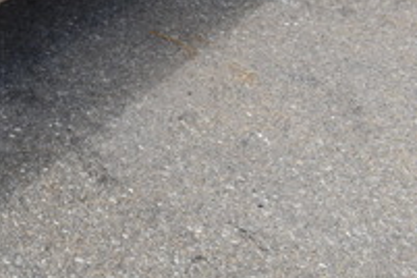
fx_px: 950
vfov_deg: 16.5
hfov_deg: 20.9
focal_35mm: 82
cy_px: 39
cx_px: -214
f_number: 7.1
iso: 200
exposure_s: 1/320
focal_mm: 18
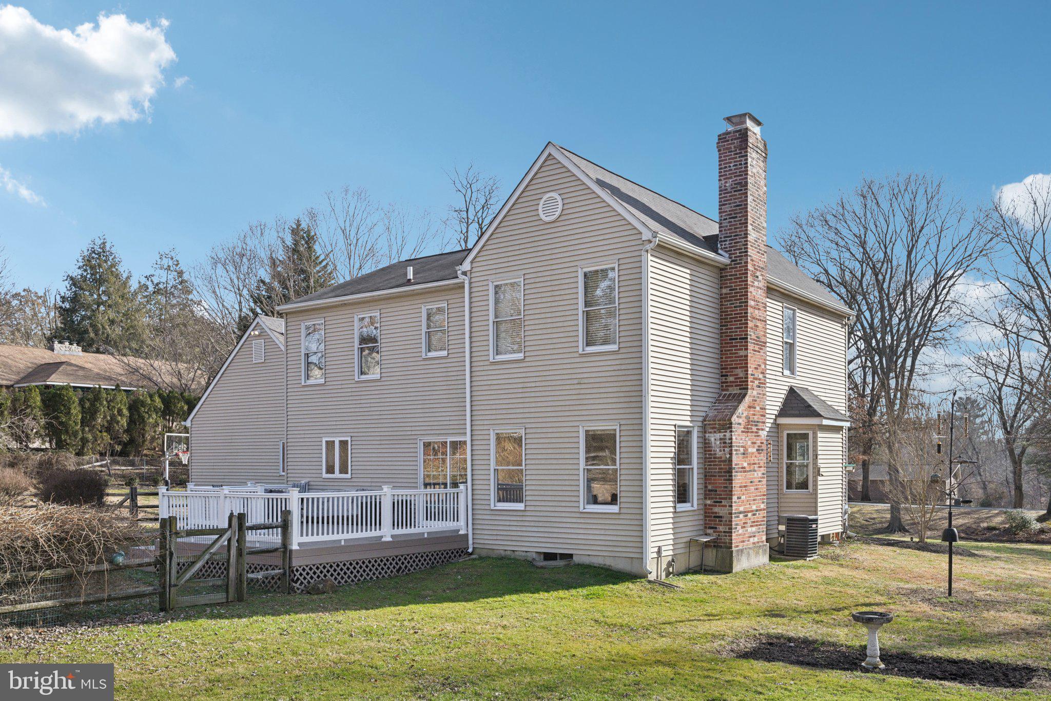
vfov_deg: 43.6
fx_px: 876
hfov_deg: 61.9
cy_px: 350
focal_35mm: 30
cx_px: 526
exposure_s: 1/1600
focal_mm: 30
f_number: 8
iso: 800
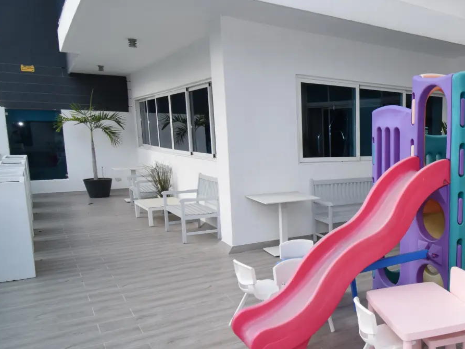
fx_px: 416
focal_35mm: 31
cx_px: 427
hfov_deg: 50.9
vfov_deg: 45.1
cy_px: 216
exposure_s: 1/125
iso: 800
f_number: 9
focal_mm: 10
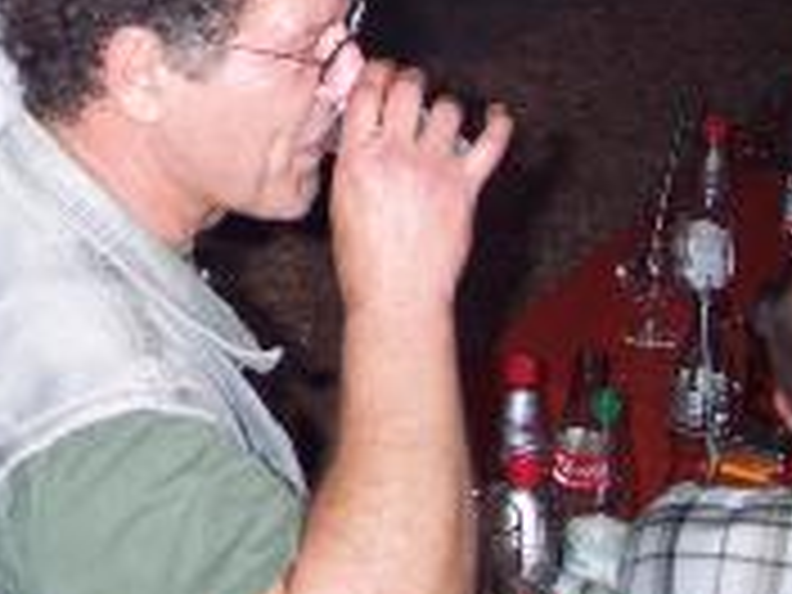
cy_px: -151
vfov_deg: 12.9
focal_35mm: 111
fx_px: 2540
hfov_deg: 16.9
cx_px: -184
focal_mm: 8
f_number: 2.8
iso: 100
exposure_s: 1/60
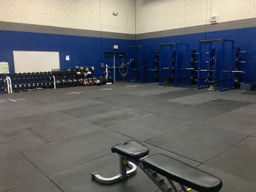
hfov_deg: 60.0
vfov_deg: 46.8
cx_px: 129
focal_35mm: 30
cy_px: 96
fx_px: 222
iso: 50
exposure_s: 1/15
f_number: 2.2
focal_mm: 4.15
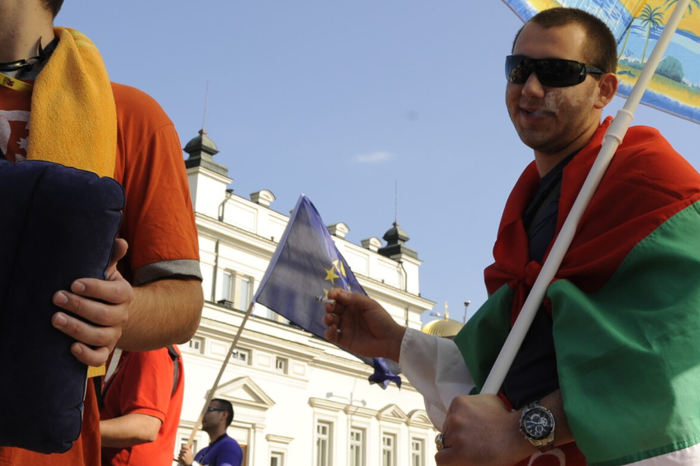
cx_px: 364
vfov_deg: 17.3
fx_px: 1496
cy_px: 5
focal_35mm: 77
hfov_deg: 26.3
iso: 400
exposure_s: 1/500
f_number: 5.6
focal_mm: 35
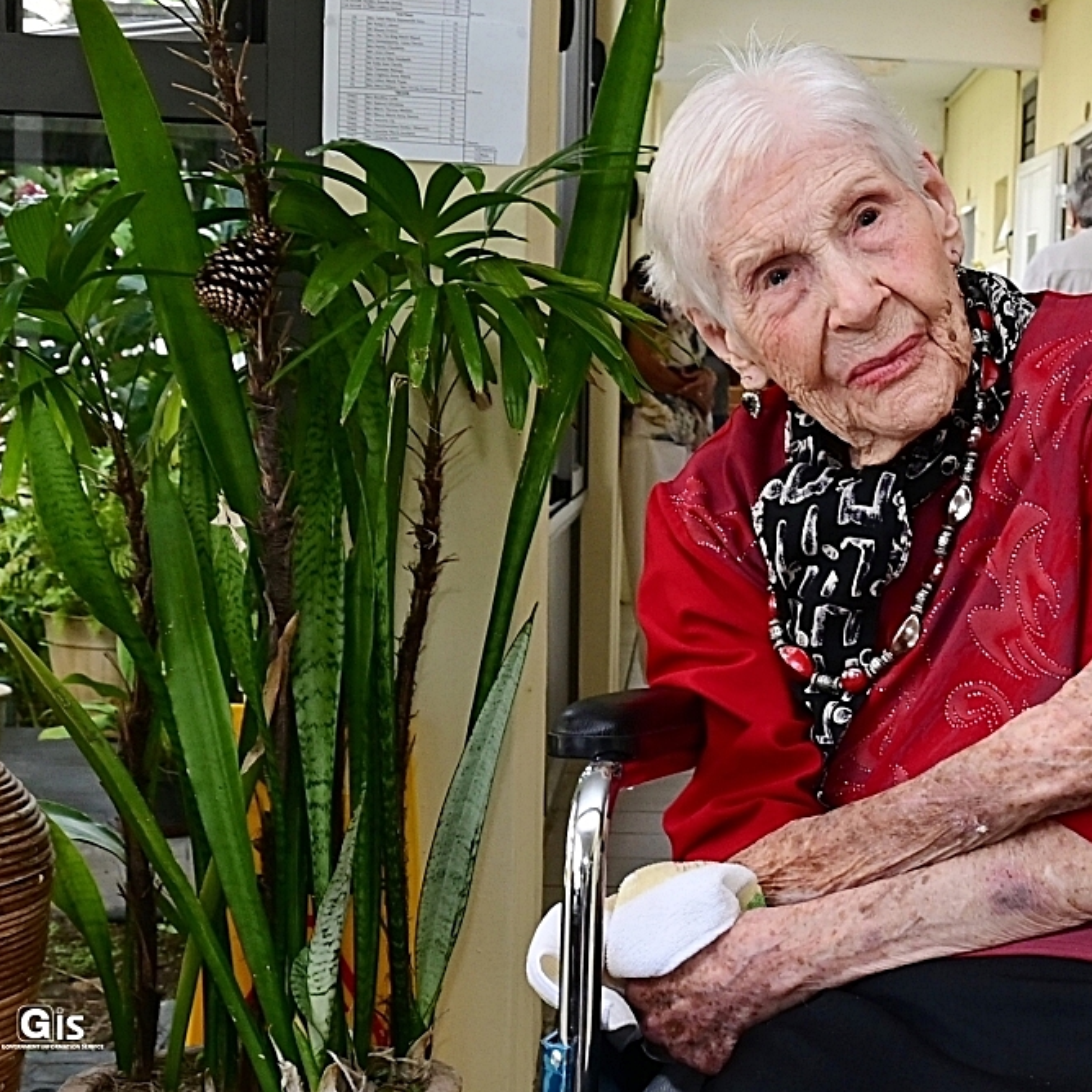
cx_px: 821
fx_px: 1535
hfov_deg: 38.2
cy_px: 536
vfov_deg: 39.2
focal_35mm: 43
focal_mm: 22
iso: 800
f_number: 7.1
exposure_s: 1/160
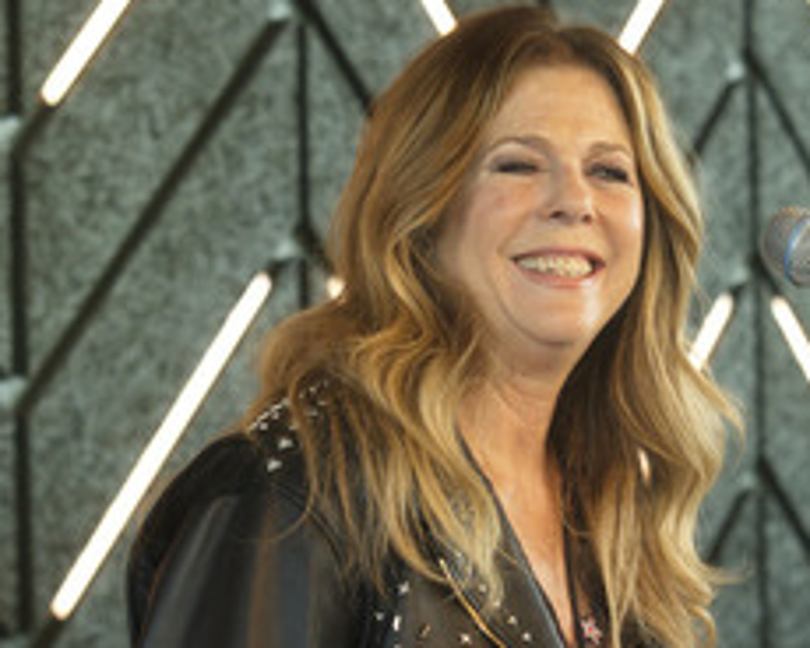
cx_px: 611
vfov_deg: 11.9
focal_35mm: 129
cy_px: 447
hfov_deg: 14.9
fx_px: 3093
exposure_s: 1/200
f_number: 4
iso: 1600
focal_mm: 70
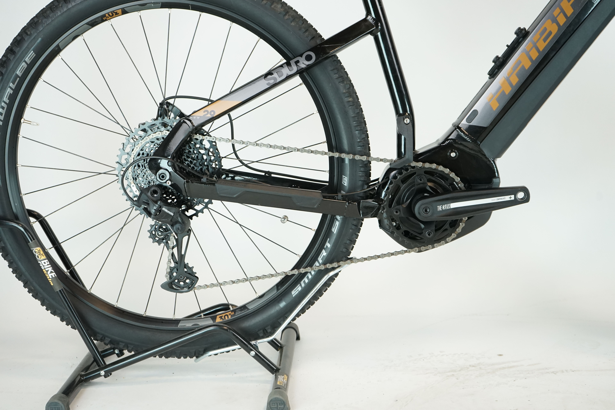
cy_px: 205
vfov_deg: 26.0
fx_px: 888
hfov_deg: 38.2
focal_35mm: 52
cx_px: 308
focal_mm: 52
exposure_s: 1/200
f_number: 5.6
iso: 1600
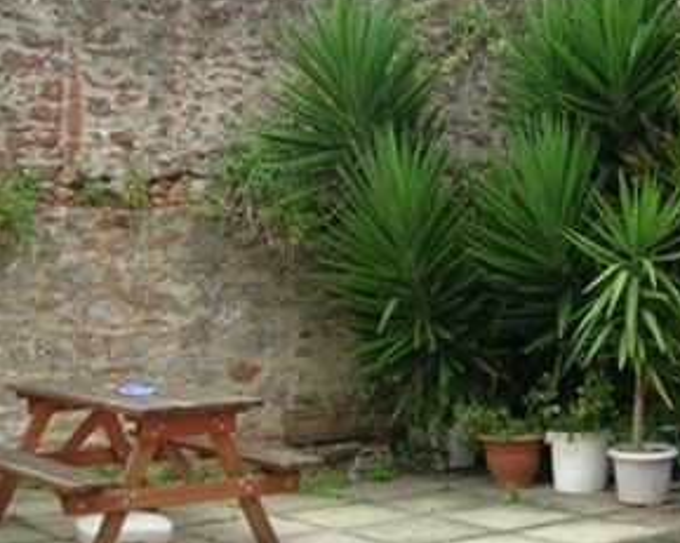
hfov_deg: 27.1
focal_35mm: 69
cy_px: 209
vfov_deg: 22.1
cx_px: 515
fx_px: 1388
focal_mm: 5.7
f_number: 2.9
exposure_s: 1/49.3
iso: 50
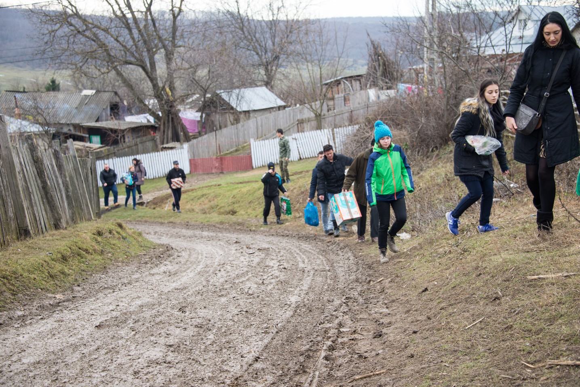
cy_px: 194
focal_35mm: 62
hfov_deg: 32.4
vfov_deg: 21.9
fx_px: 999
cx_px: 290
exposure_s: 1/250
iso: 500
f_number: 4.8
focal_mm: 62
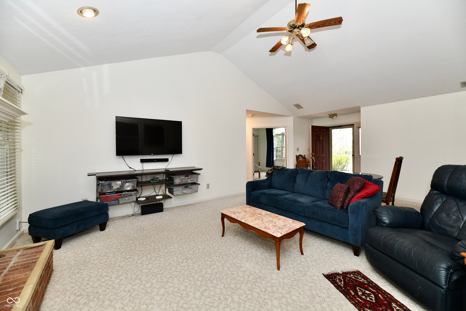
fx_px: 181
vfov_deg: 81.2
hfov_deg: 104.3
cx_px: 233
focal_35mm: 14
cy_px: 156
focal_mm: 14
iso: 640
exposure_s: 1/60
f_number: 6.3
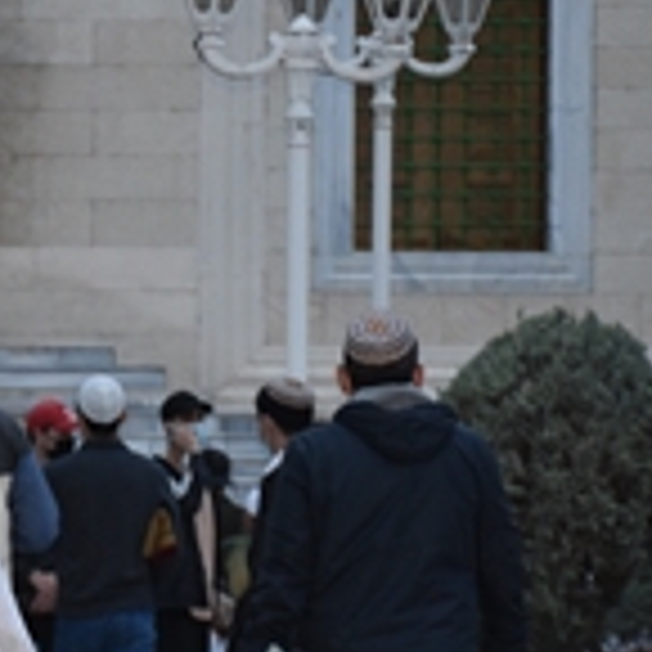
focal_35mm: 347
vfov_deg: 5.0
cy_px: 414
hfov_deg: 5.0
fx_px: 7394
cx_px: -63
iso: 1250
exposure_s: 1/60
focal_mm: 66
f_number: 5
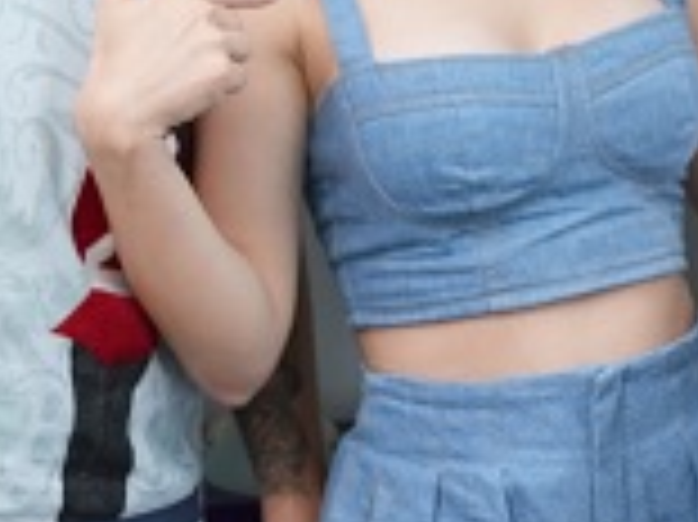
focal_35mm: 121
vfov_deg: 12.0
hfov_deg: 16.3
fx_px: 2438
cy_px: -61
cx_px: 437
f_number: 3.5
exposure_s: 1/100
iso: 800
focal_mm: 31
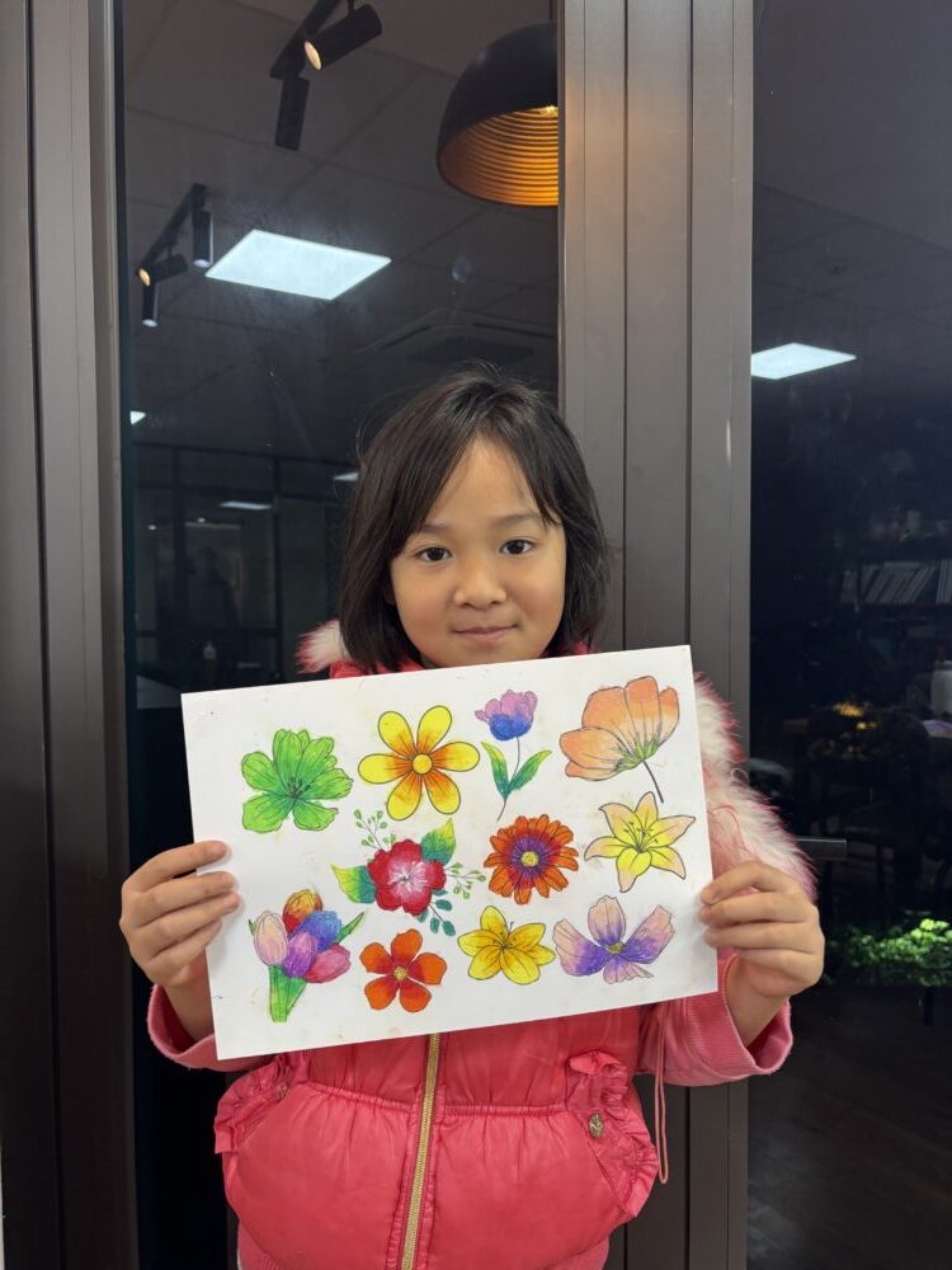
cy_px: 635
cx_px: 476
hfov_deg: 53.1
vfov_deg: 67.3
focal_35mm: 26
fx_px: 953
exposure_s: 1/50
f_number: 1.6
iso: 125
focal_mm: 5.96
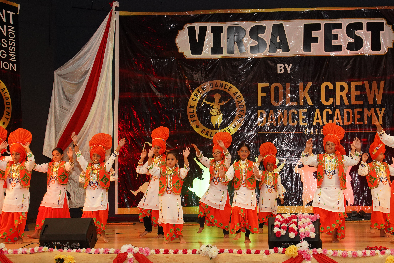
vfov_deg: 21.2
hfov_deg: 31.3
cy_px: 104
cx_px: 242
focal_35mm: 64
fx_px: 700
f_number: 4
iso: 1250
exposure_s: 1/250
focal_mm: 35
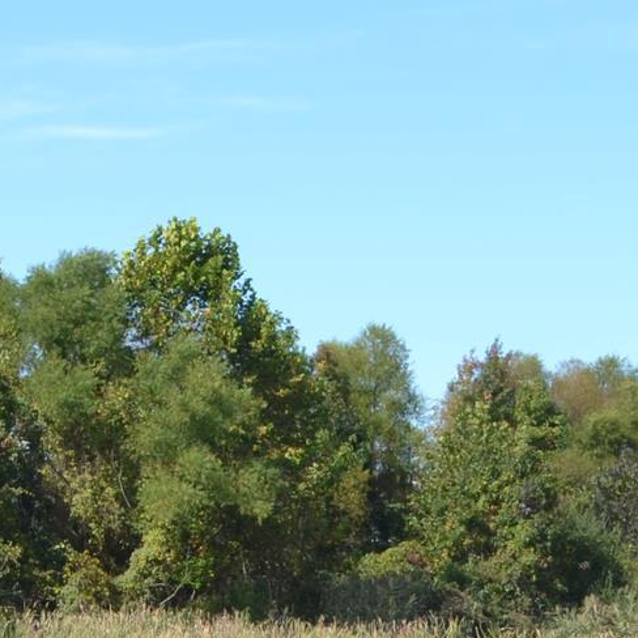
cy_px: 669
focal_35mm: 139
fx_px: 2898
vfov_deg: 12.4
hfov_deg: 11.7
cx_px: -480
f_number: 7.1
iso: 100
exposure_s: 1/200
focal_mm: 26
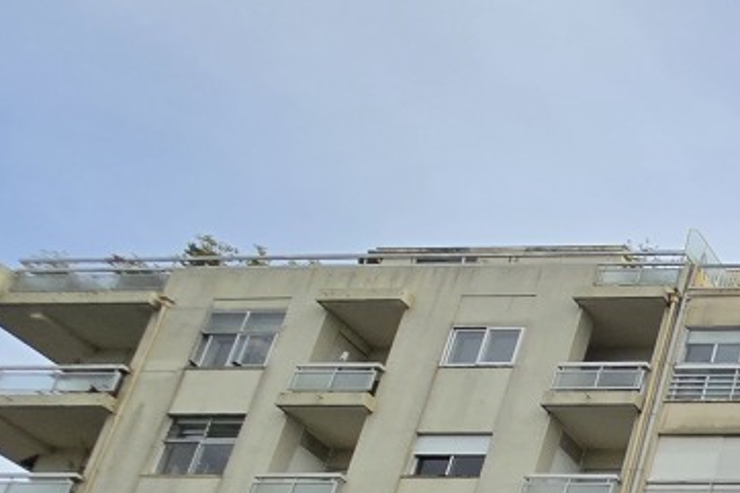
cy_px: 882
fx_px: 1048
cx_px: 1320
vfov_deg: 19.7
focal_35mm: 51
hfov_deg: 22.6
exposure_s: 1/2027
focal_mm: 2.2
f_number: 2.2
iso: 50
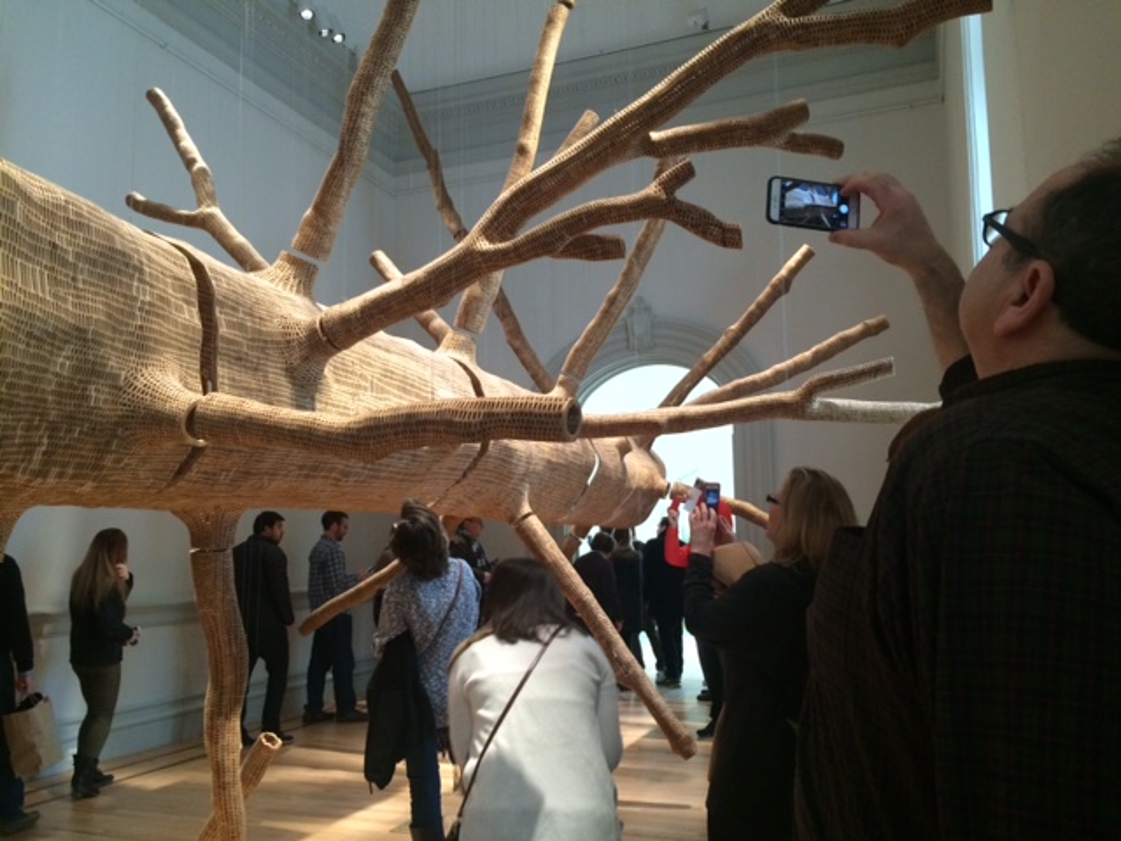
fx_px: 939
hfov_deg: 61.7
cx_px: 560
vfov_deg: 48.2
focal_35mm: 29
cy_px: 420
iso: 200
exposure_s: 1/30
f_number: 2.2
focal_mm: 4.15
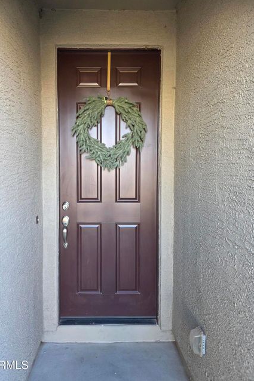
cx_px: 111
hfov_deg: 51.1
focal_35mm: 25
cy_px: 184
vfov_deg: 71.5
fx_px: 265
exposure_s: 1/182
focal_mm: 6.3
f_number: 1.7
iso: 200
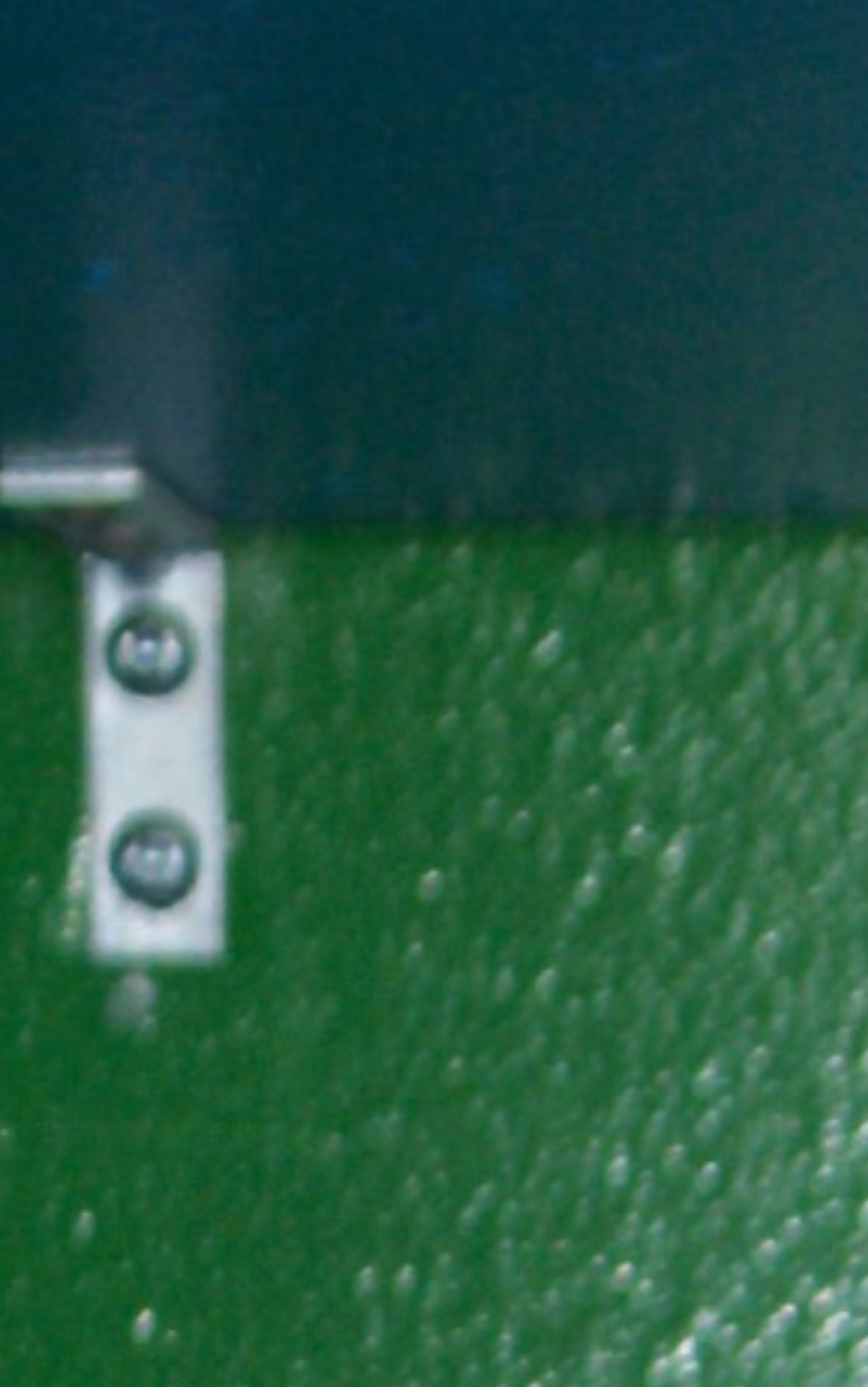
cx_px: -228
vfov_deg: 9.7
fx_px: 7792
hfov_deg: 6.3
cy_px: 2393
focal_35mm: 206
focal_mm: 8
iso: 100
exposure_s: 1/60
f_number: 2.8
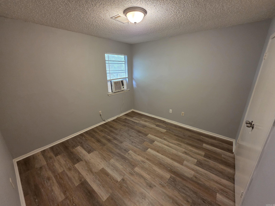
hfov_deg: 106.2
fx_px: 103
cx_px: 138
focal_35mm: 13
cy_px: 103
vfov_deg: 89.9
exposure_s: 1/60
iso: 400
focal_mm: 2.2
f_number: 1.9
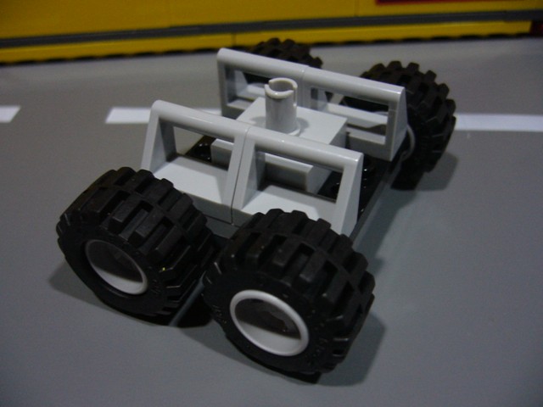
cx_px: 272
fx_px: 549
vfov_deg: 40.7
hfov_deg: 52.6
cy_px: 204
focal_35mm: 35
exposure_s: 1/8
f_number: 2.8
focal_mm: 5.8
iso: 200
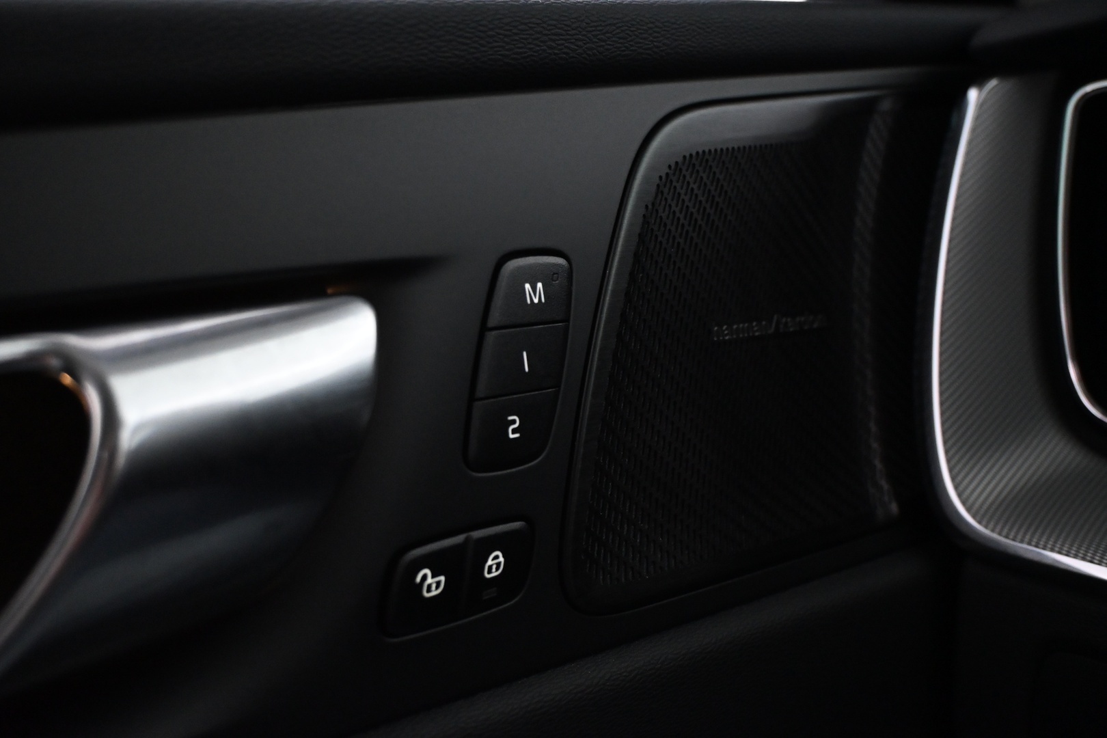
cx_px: 554
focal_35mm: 33
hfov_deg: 57.2
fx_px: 1015
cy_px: 369
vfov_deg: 40.0
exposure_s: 1/60
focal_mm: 22
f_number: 4
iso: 3600
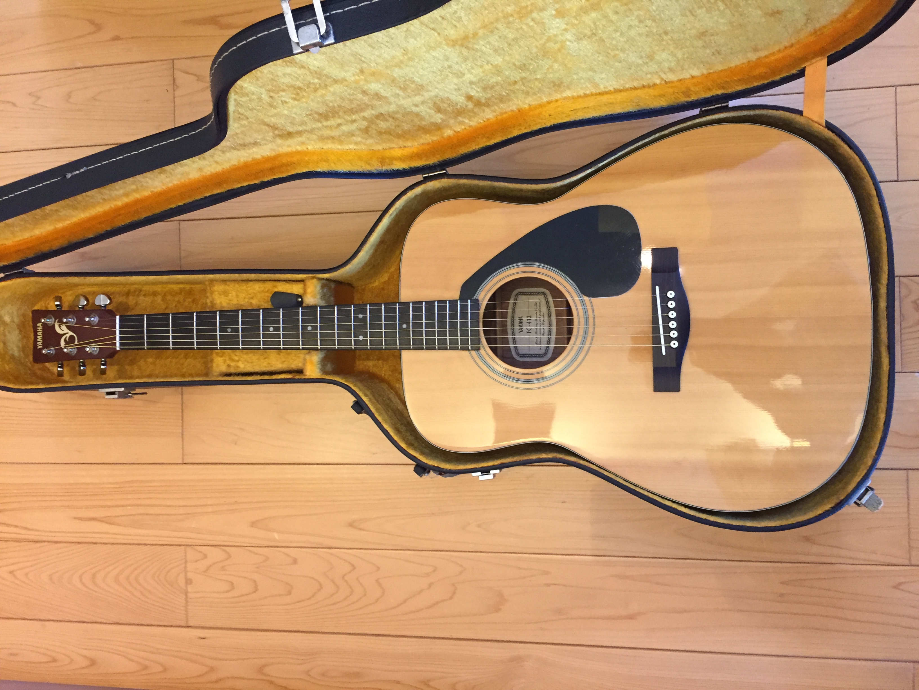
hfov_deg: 61.7
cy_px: 345
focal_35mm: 29
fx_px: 770
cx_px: 460
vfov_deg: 48.2
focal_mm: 4.15
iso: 160
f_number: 2.2
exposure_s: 1/30
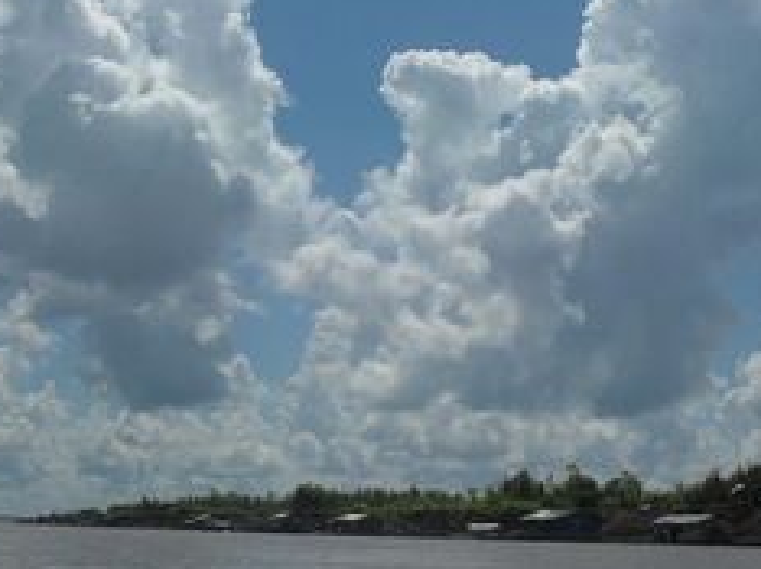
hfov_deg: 29.7
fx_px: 1427
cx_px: 498
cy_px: 397
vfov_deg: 22.4
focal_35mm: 65
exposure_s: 1/1000
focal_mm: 6.3
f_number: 8.3
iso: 80
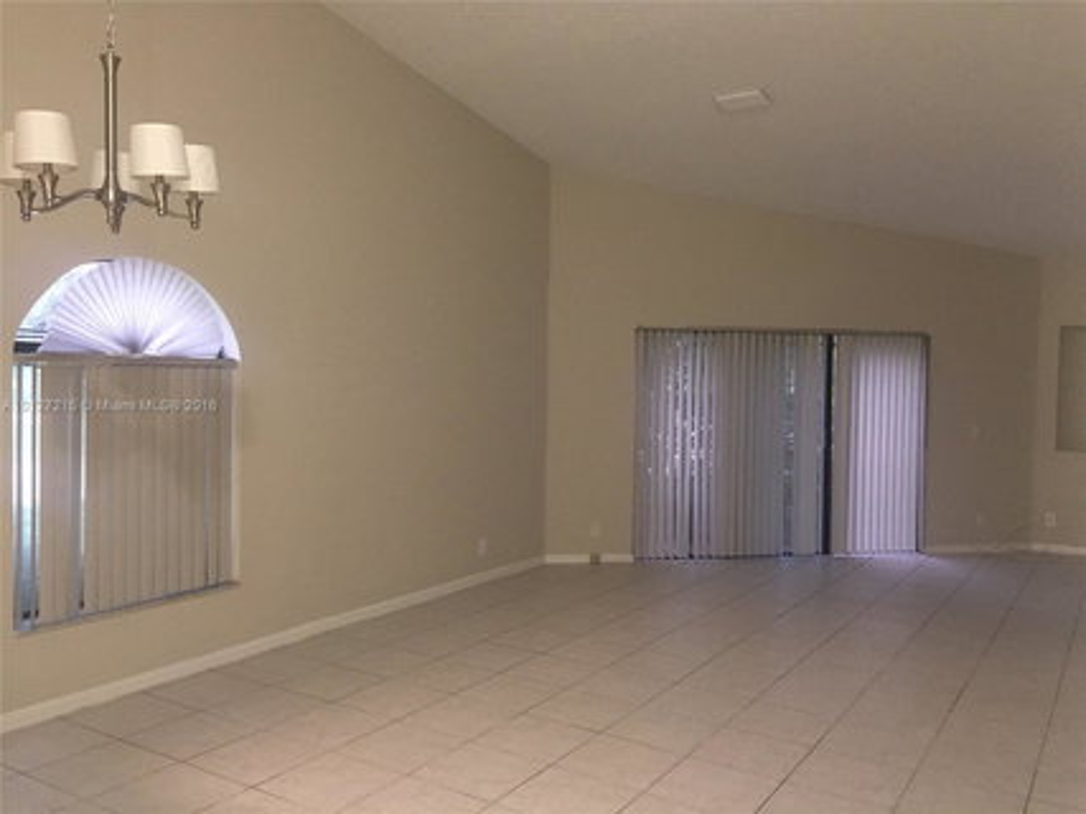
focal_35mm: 29
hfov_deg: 61.7
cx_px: 543
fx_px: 910
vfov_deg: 48.2
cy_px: 407
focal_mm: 4.15
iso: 200
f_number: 2.2
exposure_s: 1/16
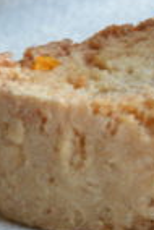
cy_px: -436
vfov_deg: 1.8
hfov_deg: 1.2
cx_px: 315
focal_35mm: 1136
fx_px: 7269
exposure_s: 1/10
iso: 200
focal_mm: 105
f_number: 10
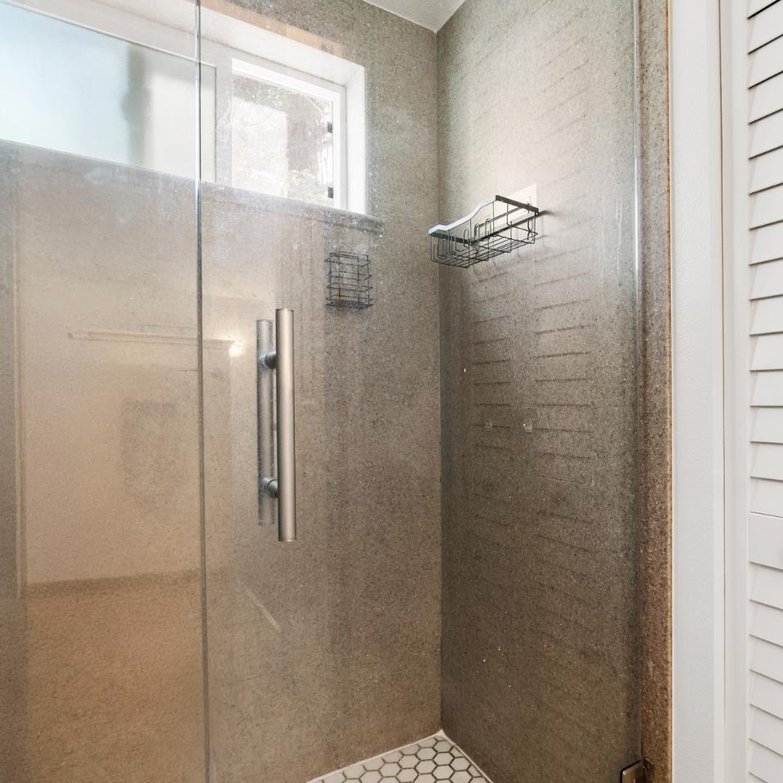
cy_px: 379
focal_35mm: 20
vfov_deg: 74.8
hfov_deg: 72.6
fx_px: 512
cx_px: 523
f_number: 8
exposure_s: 1
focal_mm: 10
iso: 250
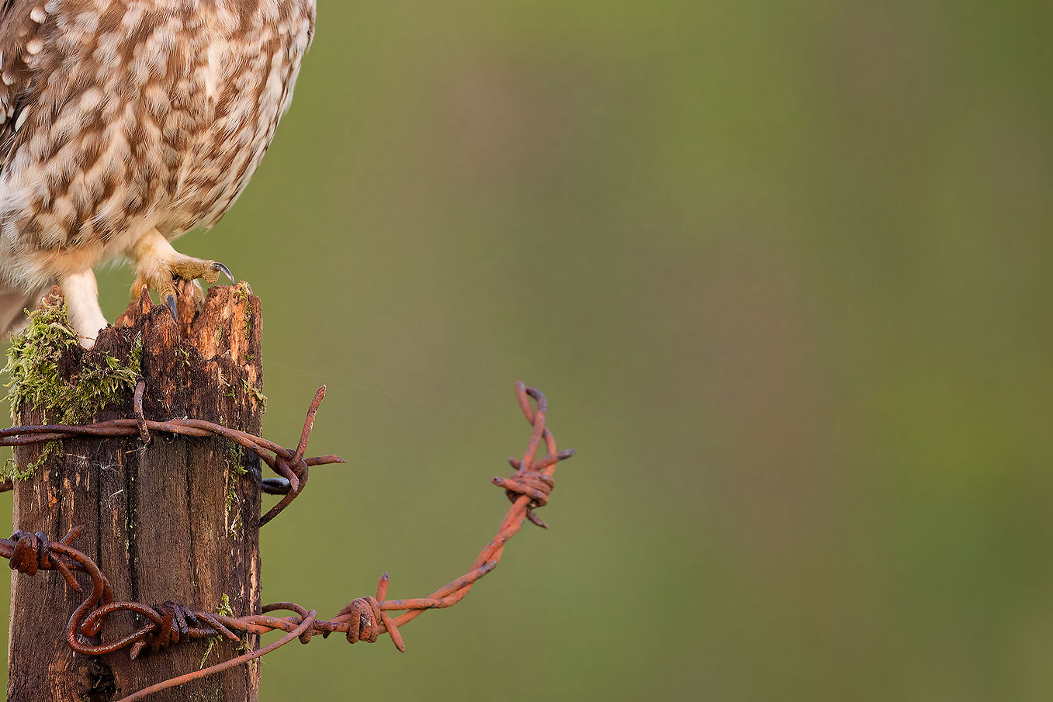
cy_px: 330
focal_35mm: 1061
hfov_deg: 1.9
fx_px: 31035
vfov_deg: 1.3
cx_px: 351
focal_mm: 600
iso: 1600
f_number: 6.3
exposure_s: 1/50
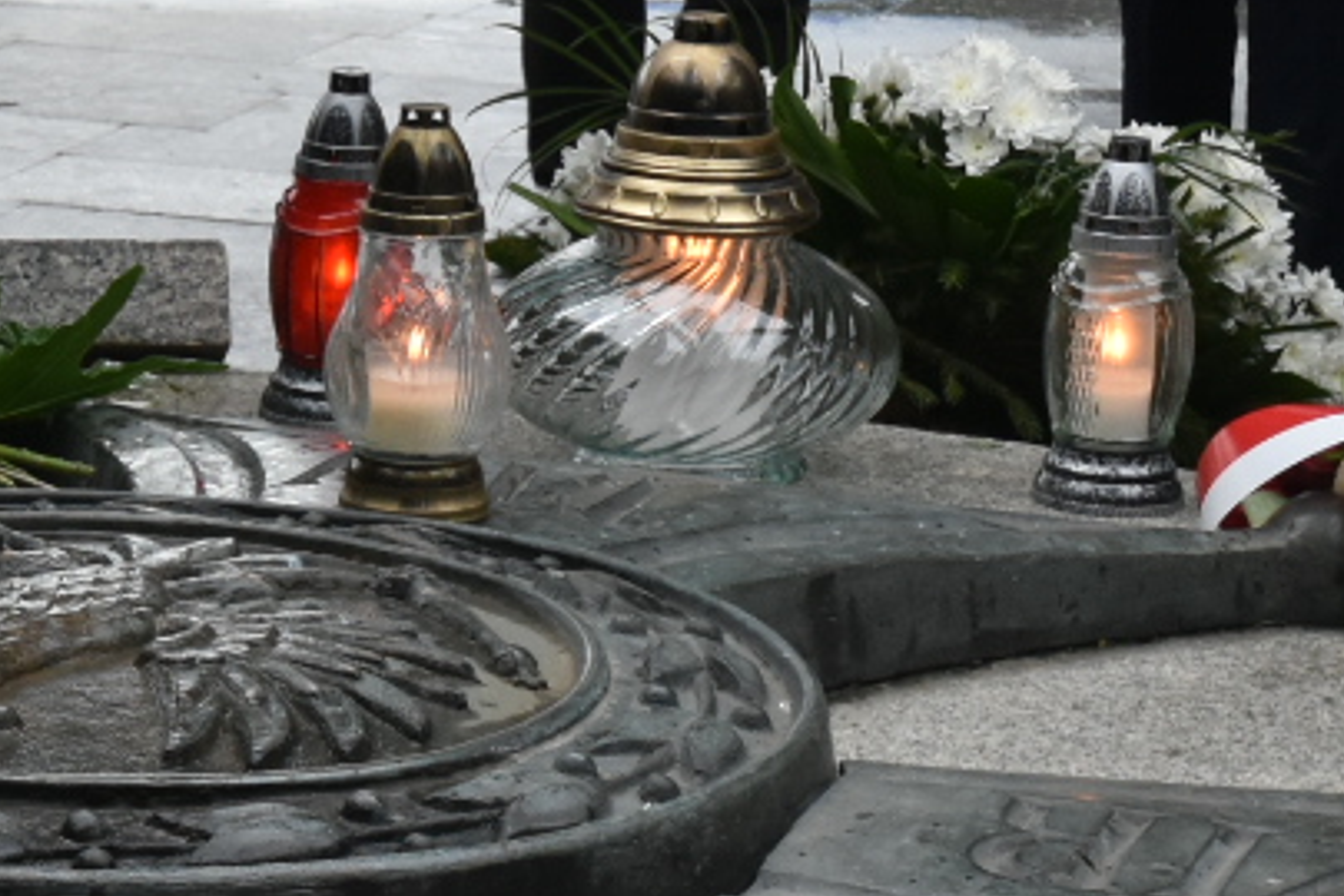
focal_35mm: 144
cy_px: 50
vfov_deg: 9.5
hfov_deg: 14.2
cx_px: 485
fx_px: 5376
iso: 1000
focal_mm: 24
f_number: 6.3
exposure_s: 1/160
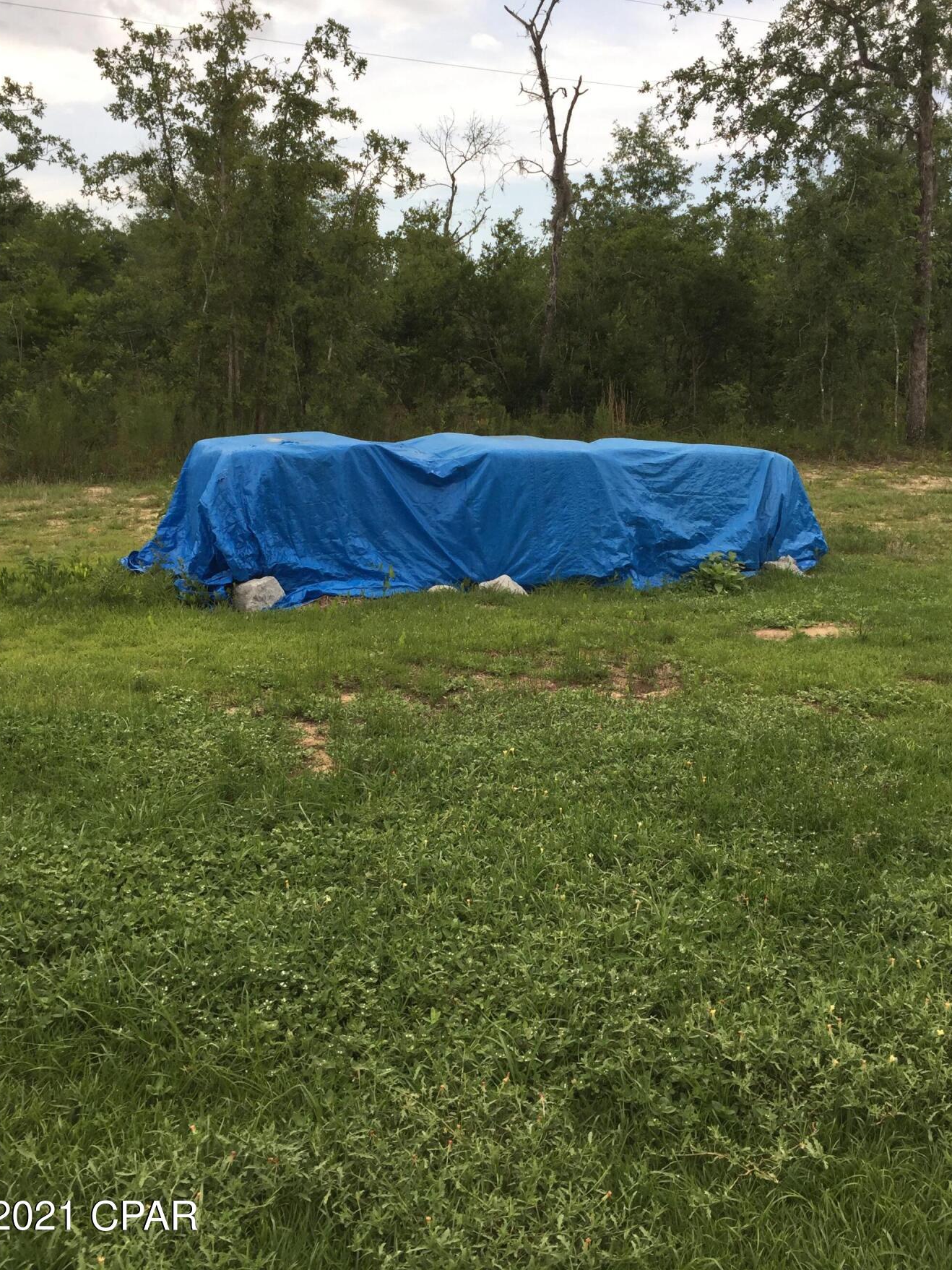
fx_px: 1210
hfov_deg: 42.9
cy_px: 548
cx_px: 497
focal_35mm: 33
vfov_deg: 55.2
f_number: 2.2
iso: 32
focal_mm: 4.15
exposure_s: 1/898
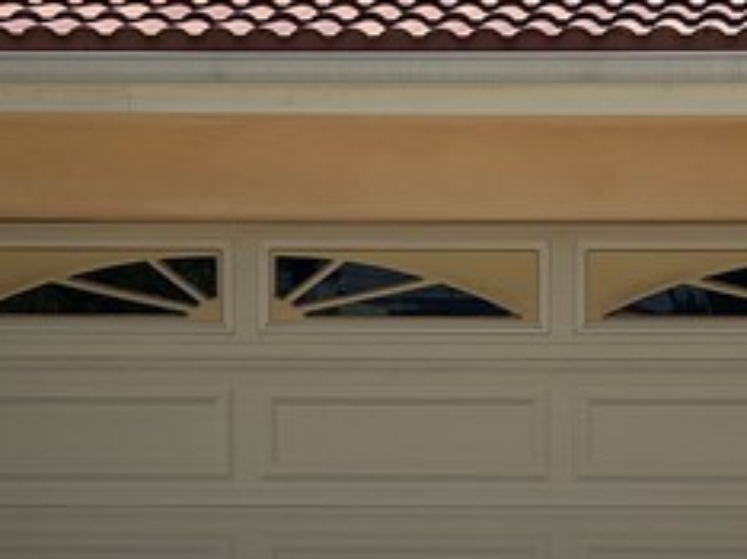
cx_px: 680
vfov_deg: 12.8
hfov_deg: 17.0
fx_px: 2458
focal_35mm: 114
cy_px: 527
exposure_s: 1/5882
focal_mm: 5.7
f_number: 1.5
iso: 50
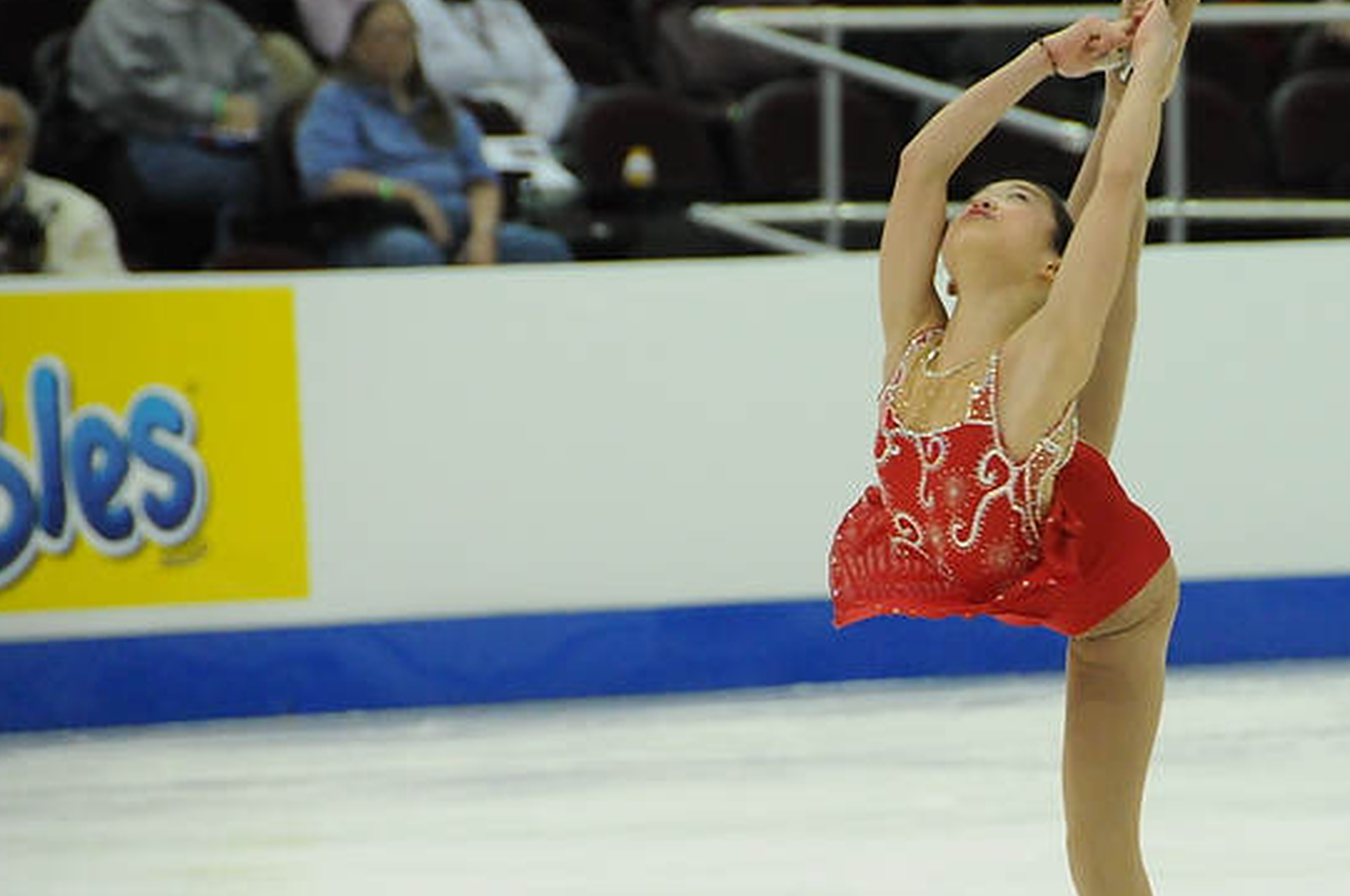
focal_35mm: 444
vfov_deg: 3.1
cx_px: 986
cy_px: 545
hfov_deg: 4.6
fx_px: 16625
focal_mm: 200
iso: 3200
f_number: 5.6
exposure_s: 1/800
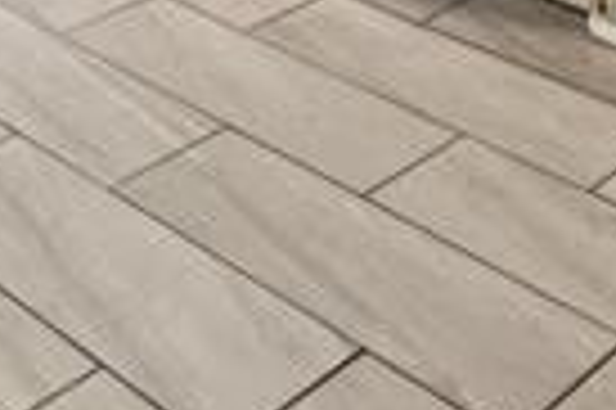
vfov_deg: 12.0
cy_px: -680
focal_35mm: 82
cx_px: -288
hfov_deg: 21.2
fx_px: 1401
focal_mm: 14
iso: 800
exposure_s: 1/13
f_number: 8
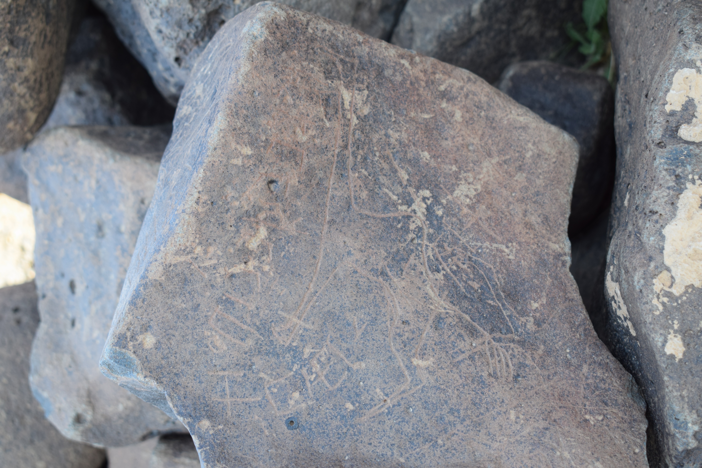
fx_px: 1228
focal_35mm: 63
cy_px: 234
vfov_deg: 21.6
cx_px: 351
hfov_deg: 31.9
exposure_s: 1/160
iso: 400
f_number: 6.3
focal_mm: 42
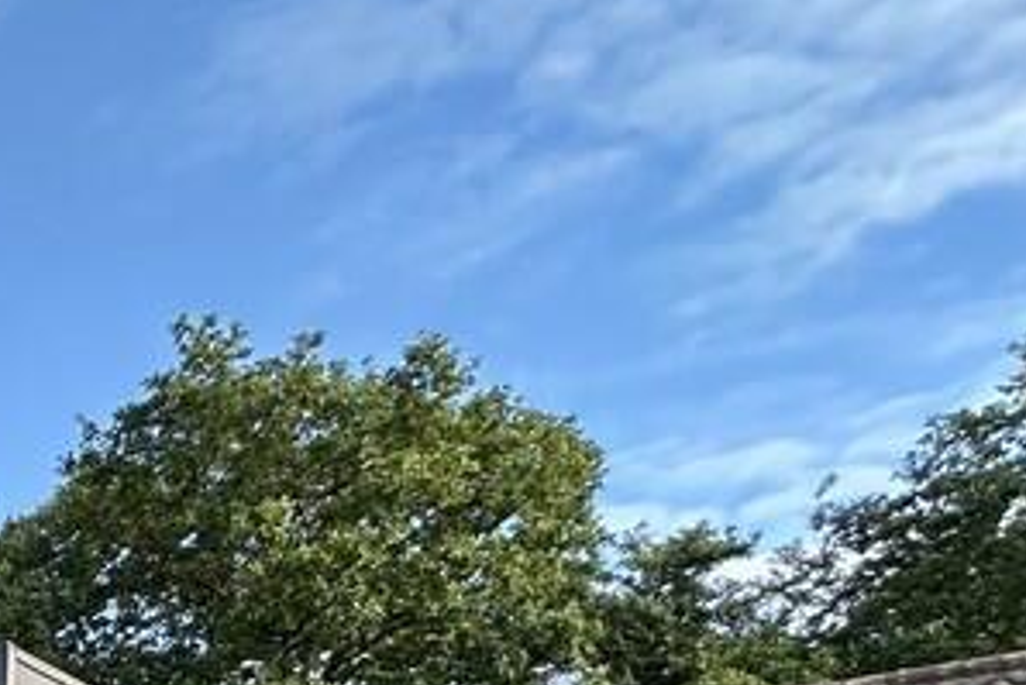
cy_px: 1236
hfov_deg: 24.1
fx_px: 1426
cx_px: -709
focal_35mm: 50
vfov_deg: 19.8
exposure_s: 1/211
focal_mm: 2.22
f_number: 2.2
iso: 40
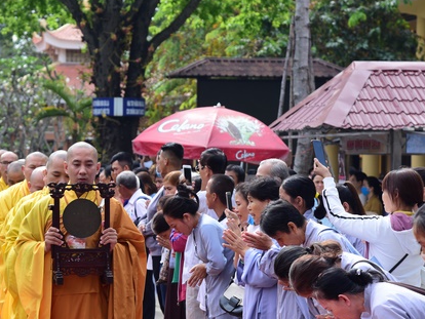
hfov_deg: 13.1
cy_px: 158
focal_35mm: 151
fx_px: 1855
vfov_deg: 9.8
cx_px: 144
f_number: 6.3
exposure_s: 1/500
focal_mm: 100
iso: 400
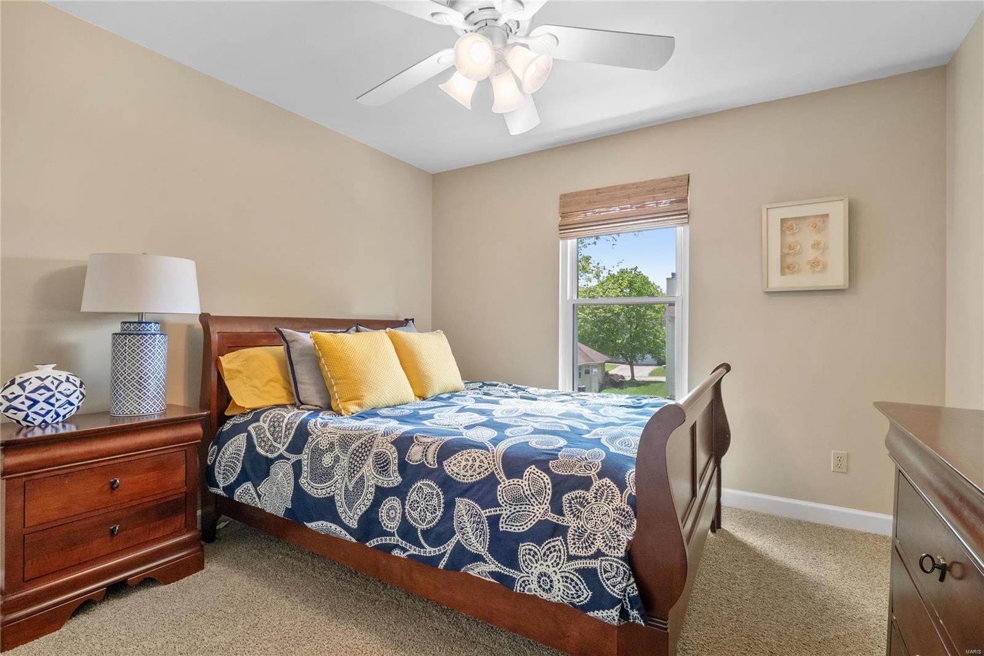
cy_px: 328
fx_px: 437
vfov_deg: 73.7
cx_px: 492
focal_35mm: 16
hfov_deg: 96.7
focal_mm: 8
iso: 400
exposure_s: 1/8
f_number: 8
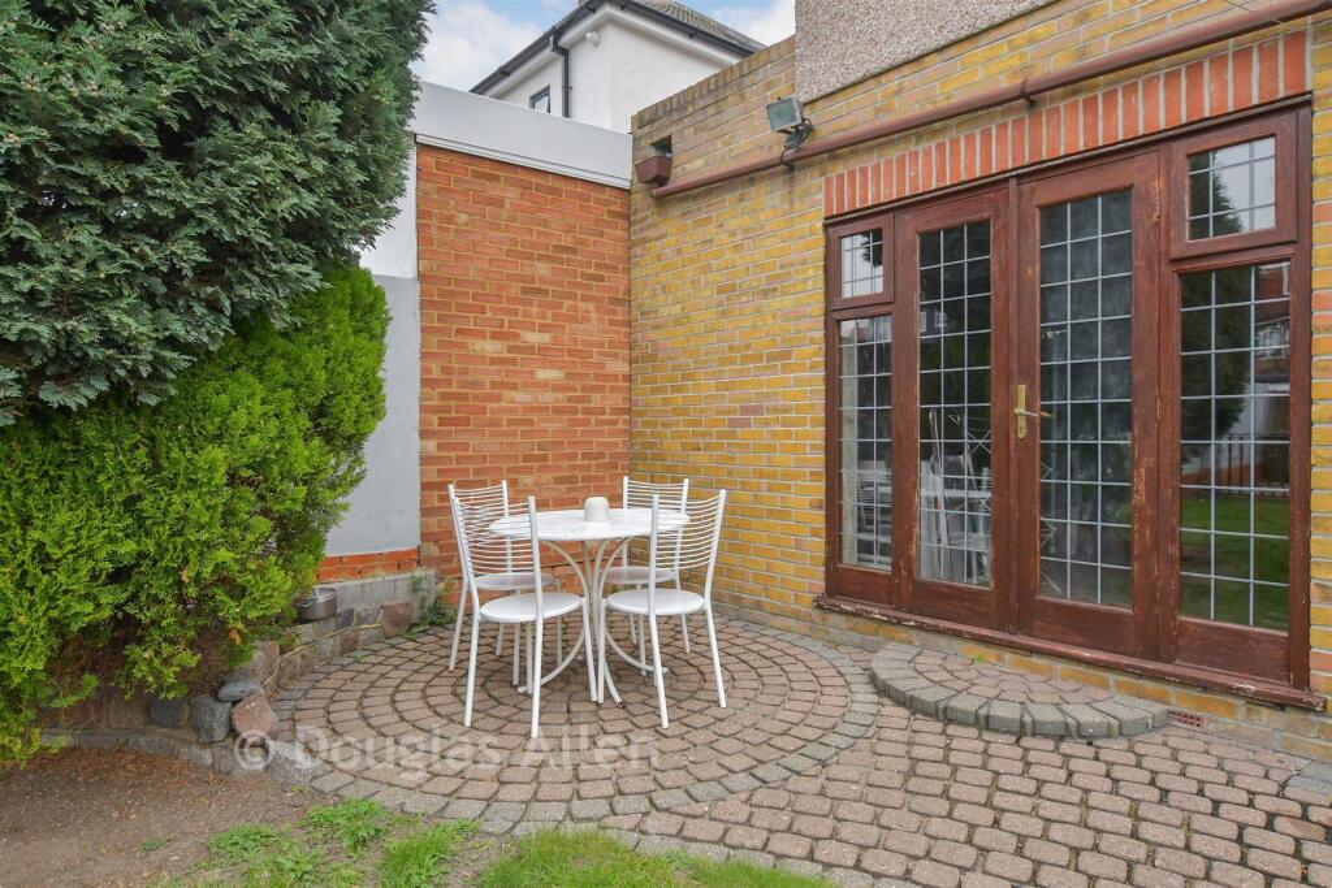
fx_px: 777
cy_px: 444
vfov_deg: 59.5
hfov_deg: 81.2
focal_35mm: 21
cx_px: 666
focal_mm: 14
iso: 250
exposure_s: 1/125
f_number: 8
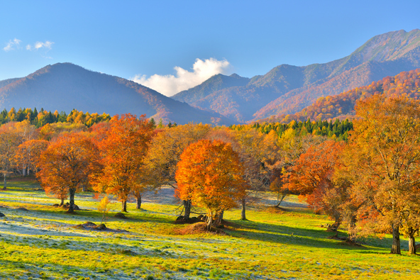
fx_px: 817
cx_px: 210
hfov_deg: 28.8
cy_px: 140
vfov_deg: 19.5
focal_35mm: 70
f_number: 8
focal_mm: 70
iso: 100
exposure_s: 1/60
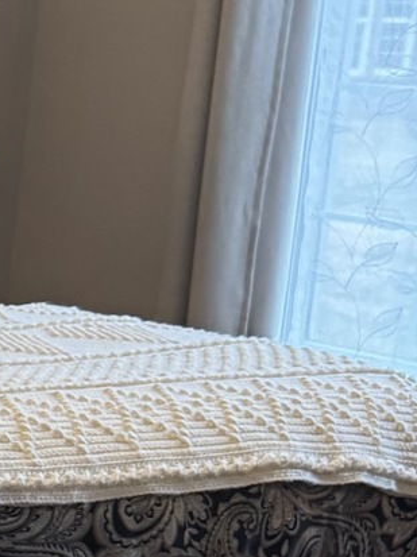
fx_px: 2156
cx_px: -746
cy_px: 453
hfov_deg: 9.3
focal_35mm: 134
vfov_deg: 14.6
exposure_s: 1/120
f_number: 1.78
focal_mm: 6.76
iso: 200
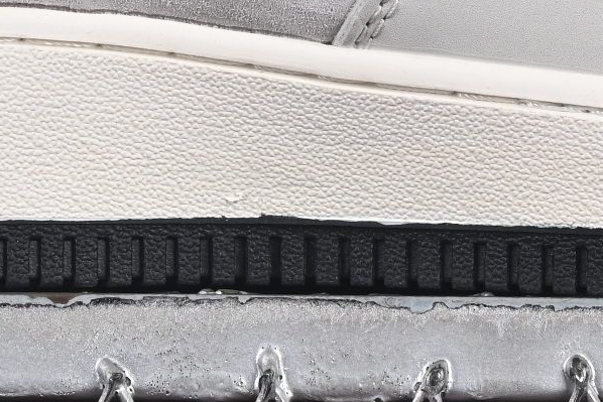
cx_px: 384
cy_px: -282
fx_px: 5847
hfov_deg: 5.9
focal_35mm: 349
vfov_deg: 3.9
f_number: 7.1
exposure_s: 1/80
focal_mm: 50
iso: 160
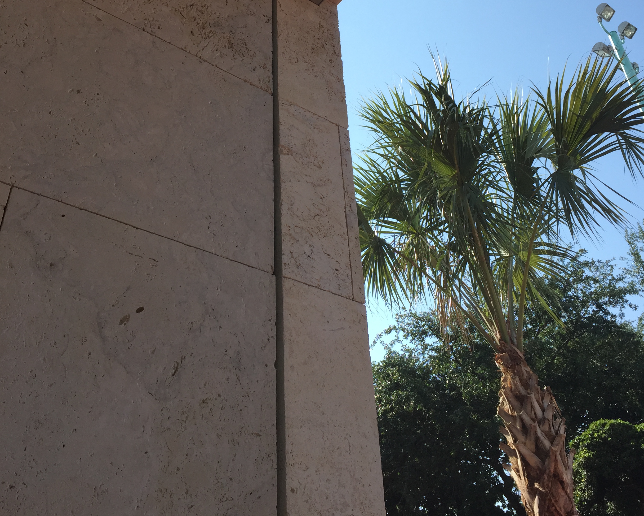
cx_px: 323
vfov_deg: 38.4
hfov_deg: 47.9
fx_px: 724
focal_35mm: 38
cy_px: 146
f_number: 2.2
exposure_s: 1/989
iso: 32
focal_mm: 4.15
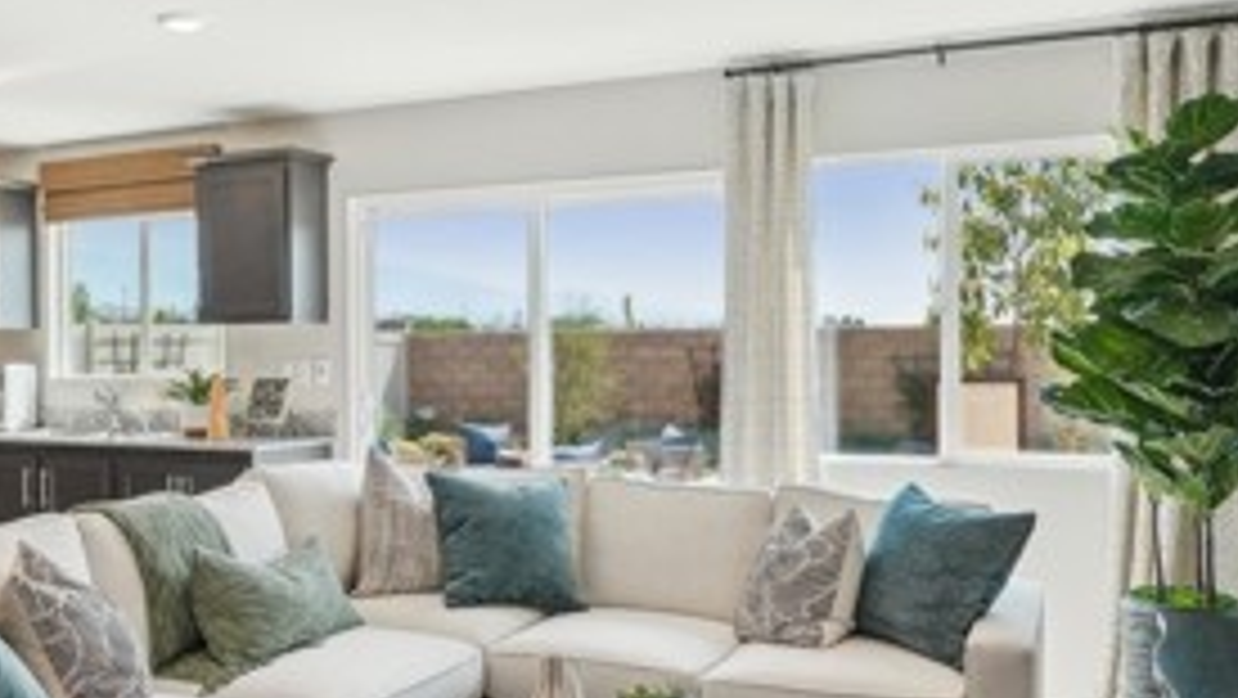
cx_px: 410
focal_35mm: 39
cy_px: 387
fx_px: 1281
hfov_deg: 50.6
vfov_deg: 30.4
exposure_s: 1/60
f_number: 8
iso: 400
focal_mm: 16
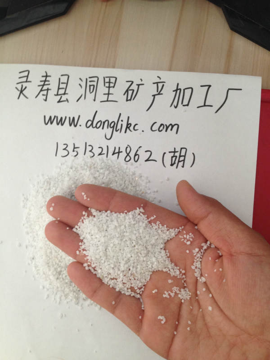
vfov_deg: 52.6
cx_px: 135
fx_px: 364
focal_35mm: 35
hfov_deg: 40.7
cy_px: 180
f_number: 2.4
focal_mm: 4.28
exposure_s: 1/20
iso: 80
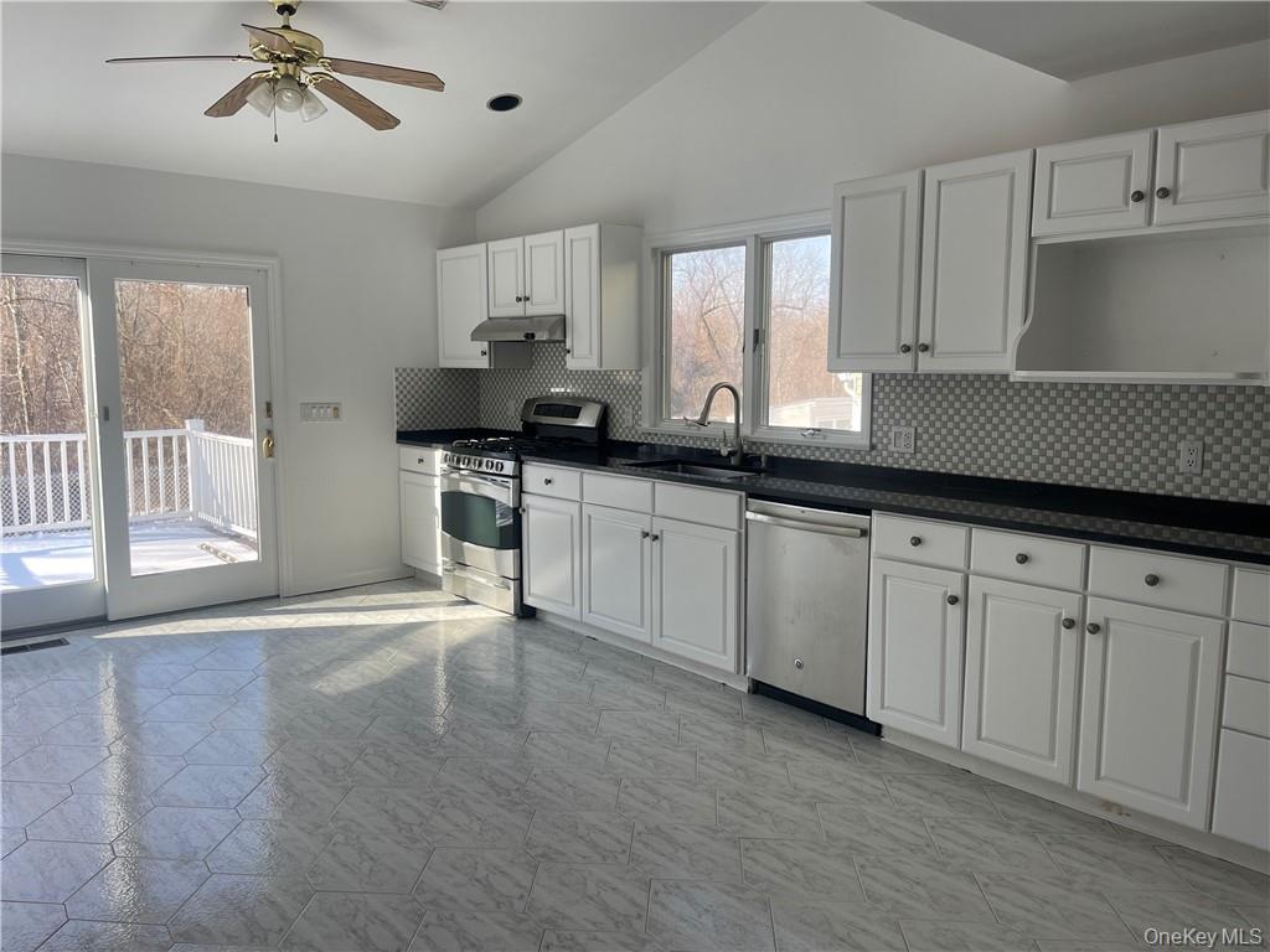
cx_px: 635
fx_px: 917
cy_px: 476
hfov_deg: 69.4
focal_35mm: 25
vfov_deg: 54.9
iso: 32
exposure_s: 1/214
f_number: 1.6
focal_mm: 5.1
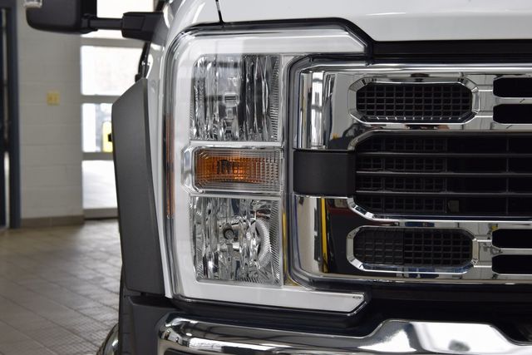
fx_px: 1020
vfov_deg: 19.7
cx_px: 266
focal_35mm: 69
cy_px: 178
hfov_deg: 29.2
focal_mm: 46
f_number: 7.1
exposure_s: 1/25
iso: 400
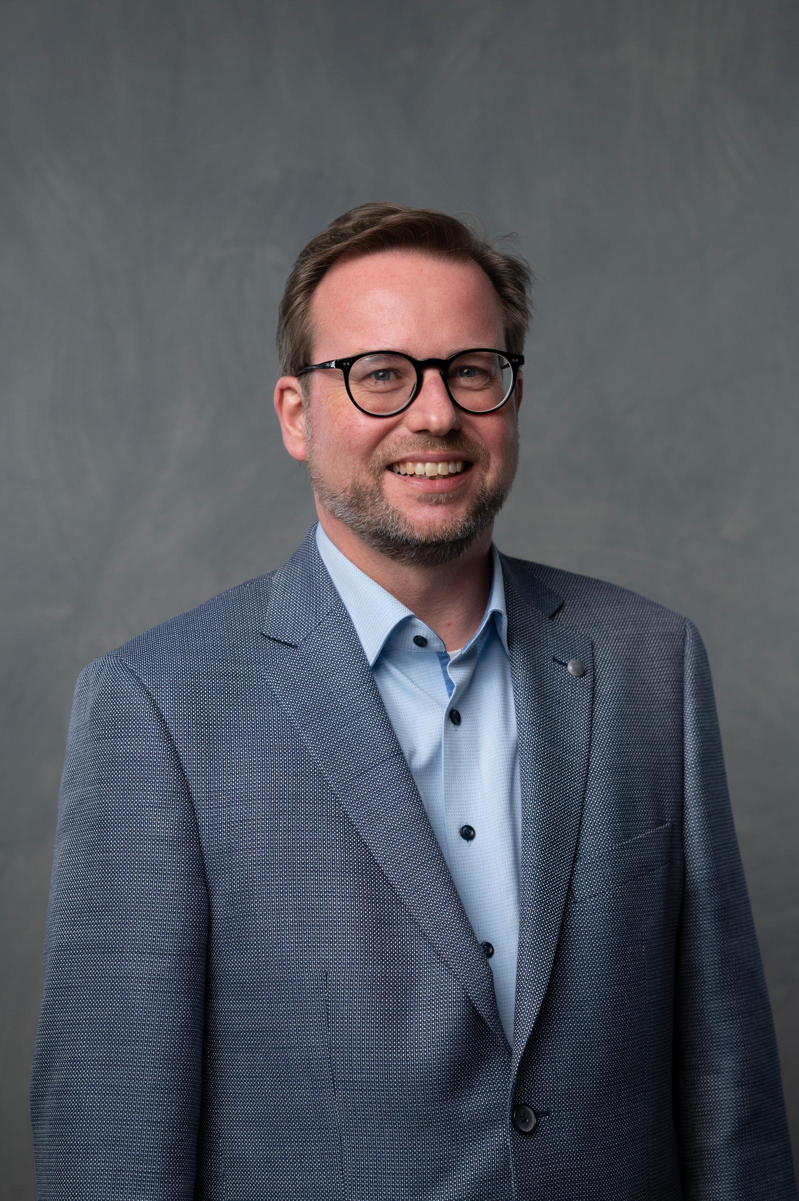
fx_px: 2833
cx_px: 400
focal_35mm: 85
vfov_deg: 23.9
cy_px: 600
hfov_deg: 16.1
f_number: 4.5
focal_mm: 85
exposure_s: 1/200
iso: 640
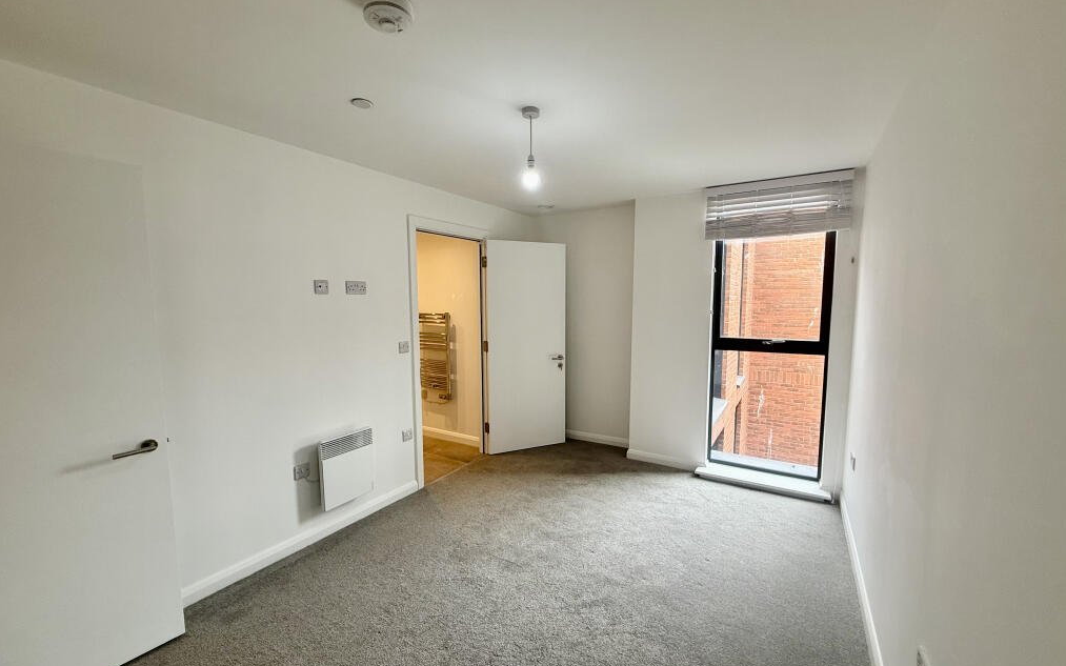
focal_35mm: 15
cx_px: 538
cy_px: 343
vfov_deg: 74.8
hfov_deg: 101.5
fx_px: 436
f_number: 2.2
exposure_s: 1/100
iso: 80
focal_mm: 2.22
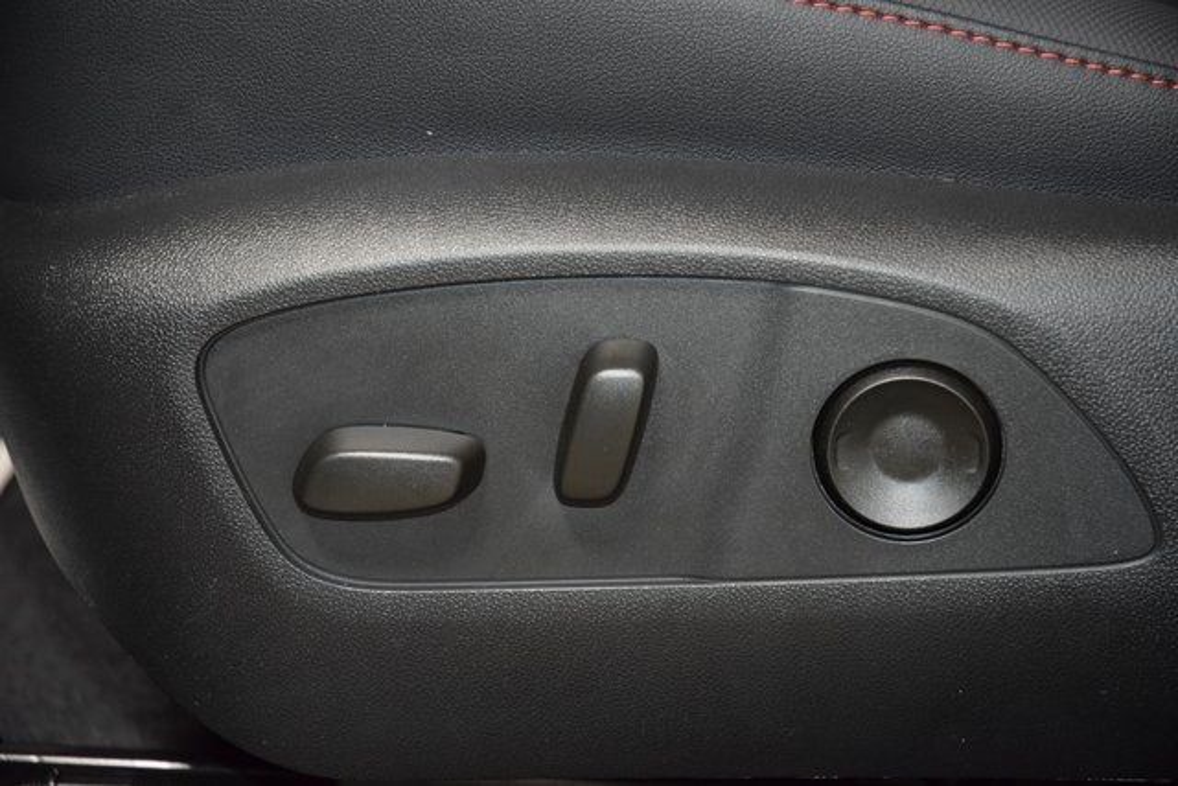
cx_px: 589
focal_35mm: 105
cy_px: 393
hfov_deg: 19.5
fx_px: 3436
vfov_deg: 13.0
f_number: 4.5
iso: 2800
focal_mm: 70
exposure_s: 1/50
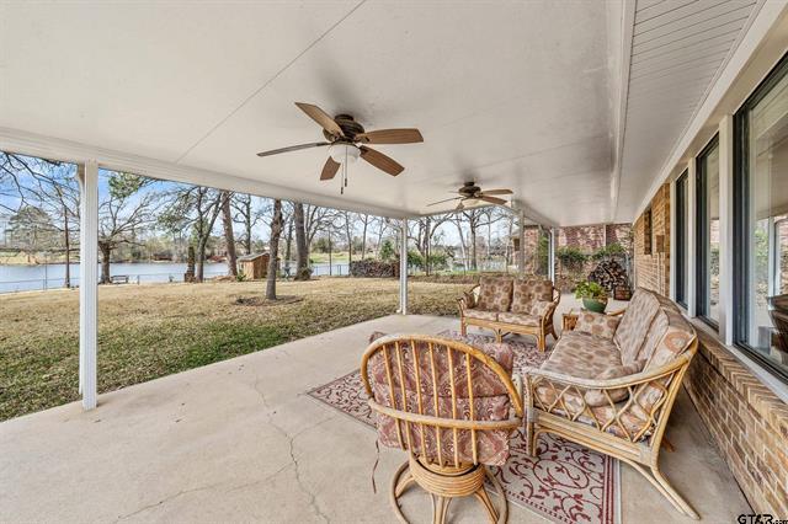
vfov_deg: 89.9
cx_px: 394
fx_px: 263
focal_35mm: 12
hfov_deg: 112.6
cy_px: 262
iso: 800
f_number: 8
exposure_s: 1/320
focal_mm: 12
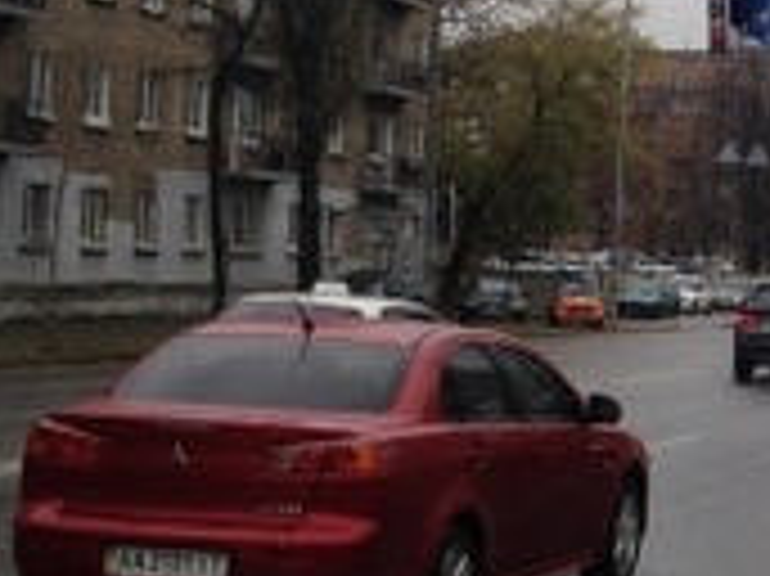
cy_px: 225
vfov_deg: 13.8
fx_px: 2378
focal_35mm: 107
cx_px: 988
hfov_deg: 17.3
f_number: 2.4
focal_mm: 4.12
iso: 50
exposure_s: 1/276
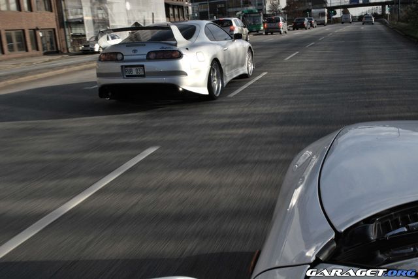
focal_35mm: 36
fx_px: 418
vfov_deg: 36.9
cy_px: 140
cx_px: 209
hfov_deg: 53.1
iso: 400
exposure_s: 1/100
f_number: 22
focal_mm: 24
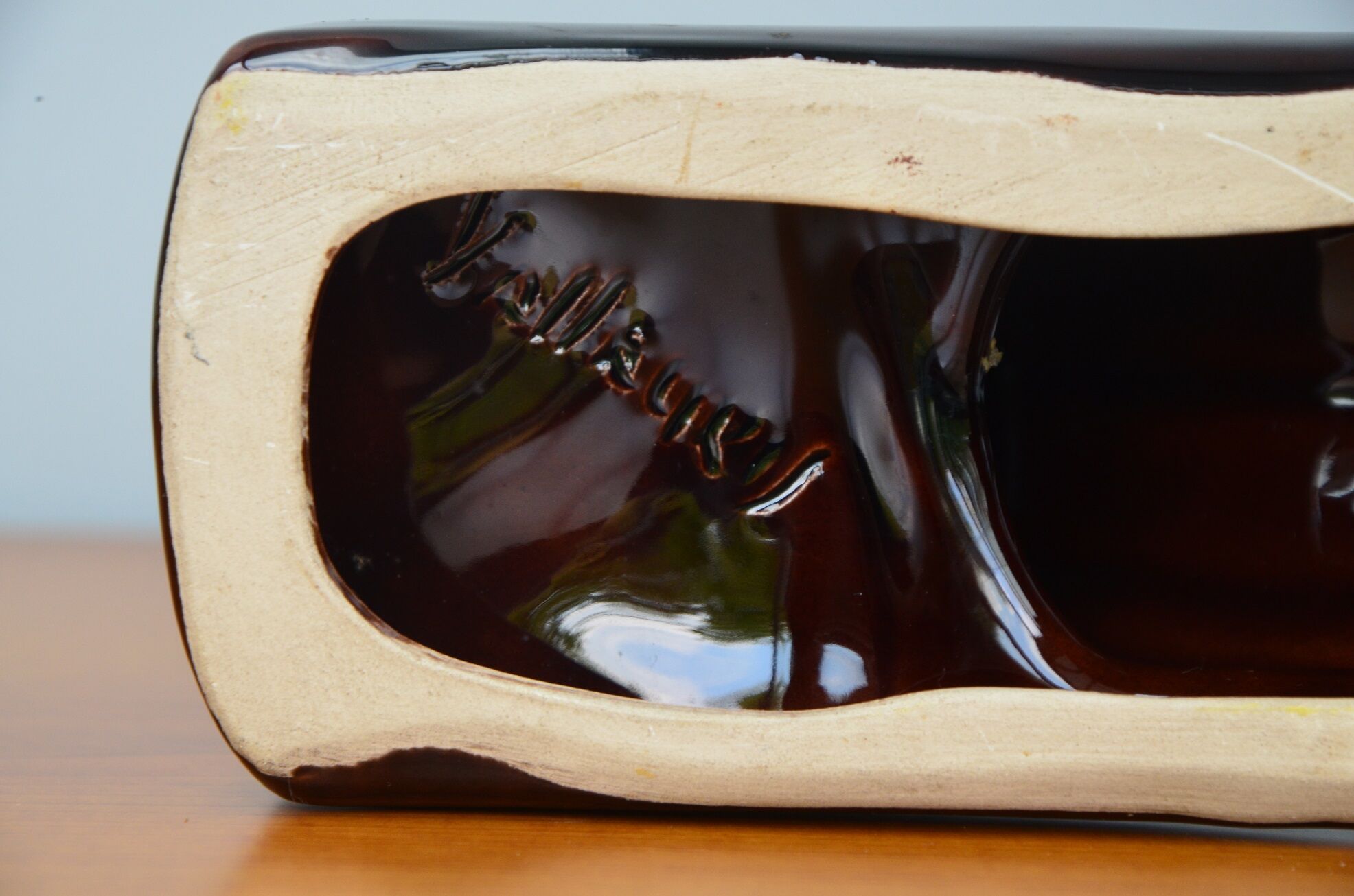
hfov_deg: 13.1
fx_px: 5911
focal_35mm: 158
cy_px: 448
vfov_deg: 8.7
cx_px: 677
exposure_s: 1/125
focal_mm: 105
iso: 800
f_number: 9
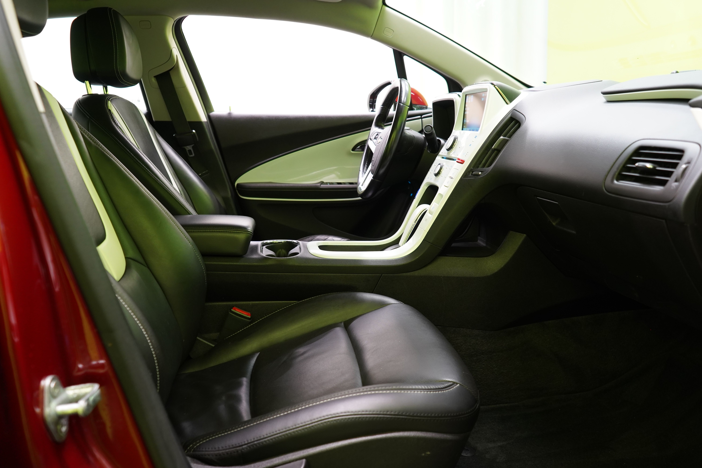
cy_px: 234
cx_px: 351
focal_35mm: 28
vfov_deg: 46.4
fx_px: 546
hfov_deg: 65.5
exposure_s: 1/20
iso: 1600
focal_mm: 28
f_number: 4.5
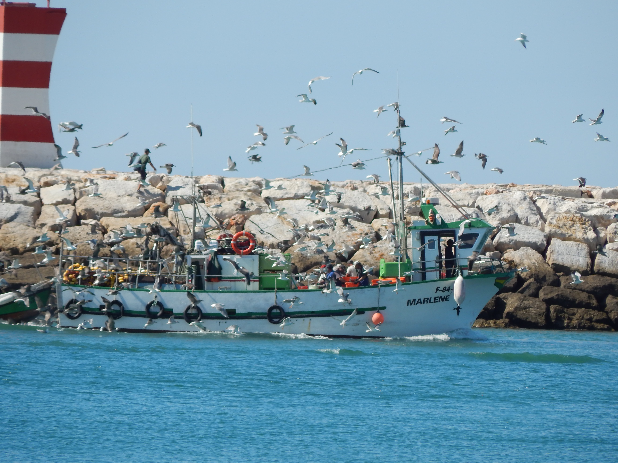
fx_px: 12051
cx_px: 309
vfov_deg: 2.2
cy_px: 232
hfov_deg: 2.9
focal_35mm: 675
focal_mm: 120
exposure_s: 1/500
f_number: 5.8
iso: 125
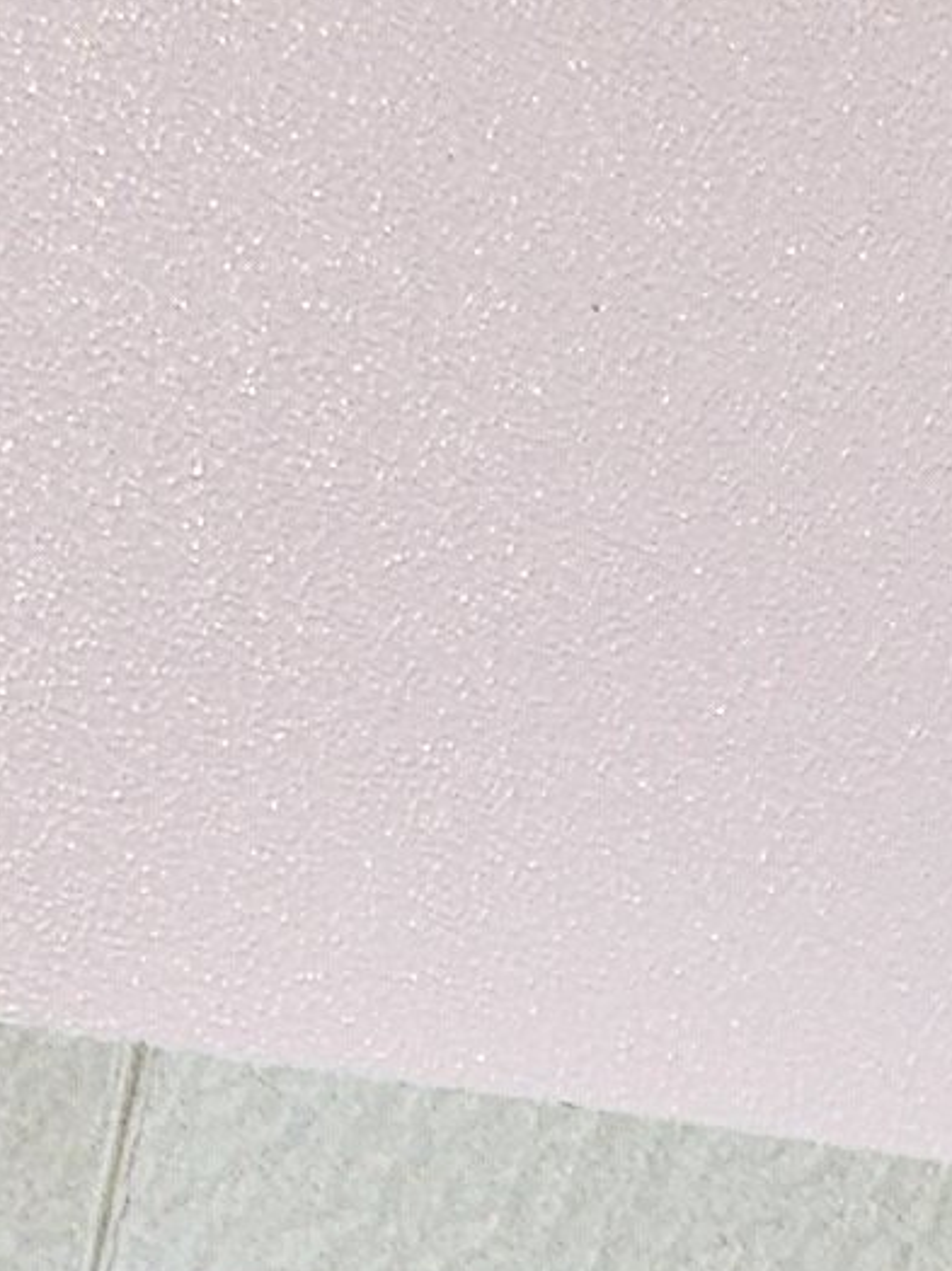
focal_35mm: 183
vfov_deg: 8.5
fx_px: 6719
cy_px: 4128
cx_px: 1880
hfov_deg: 7.8
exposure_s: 1/175
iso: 50
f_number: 1.8
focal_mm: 5
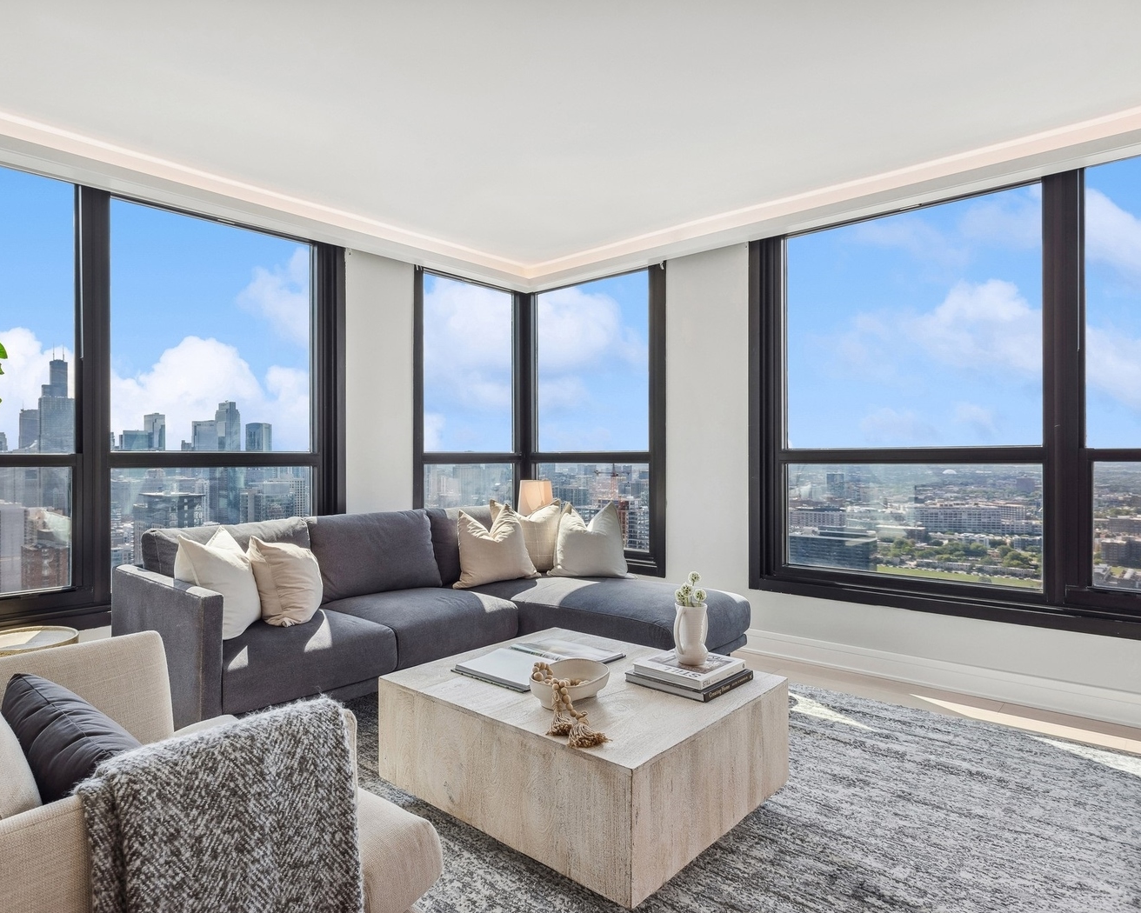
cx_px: 439
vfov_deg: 63.1
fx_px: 743
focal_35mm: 22
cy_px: 467
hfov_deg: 73.9
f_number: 8
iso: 400
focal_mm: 19
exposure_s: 1/125
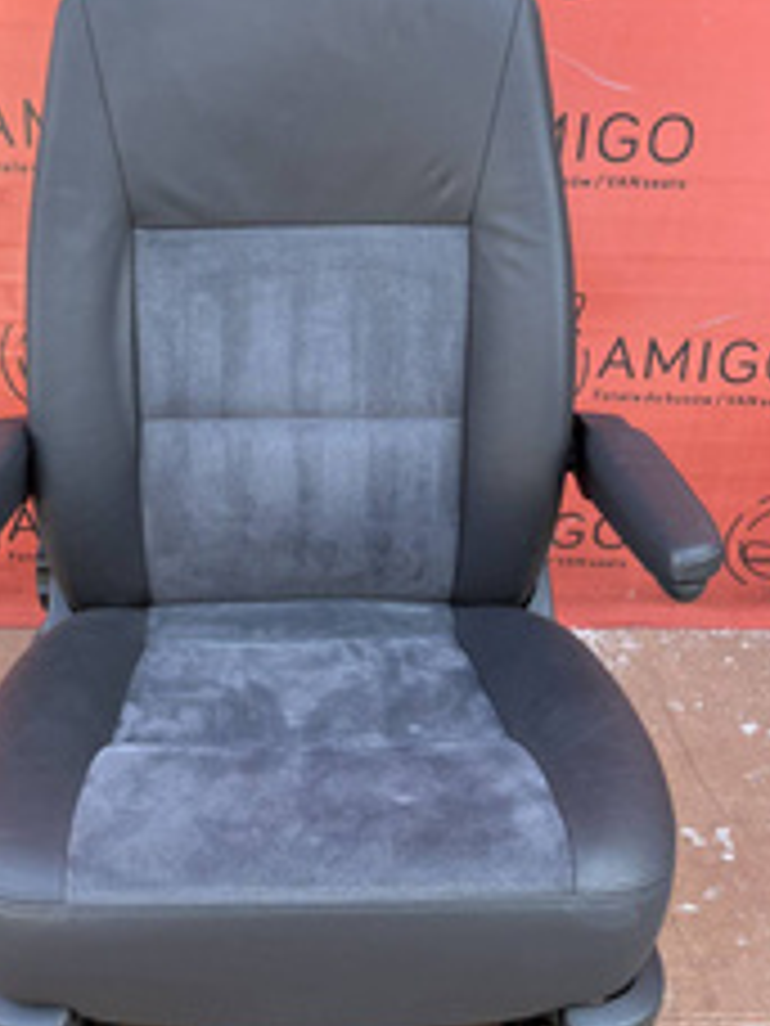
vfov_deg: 45.5
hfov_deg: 35.0
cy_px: 405
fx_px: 1216
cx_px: 302
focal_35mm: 41
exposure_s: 1/121
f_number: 1.6
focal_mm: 5.1
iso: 64
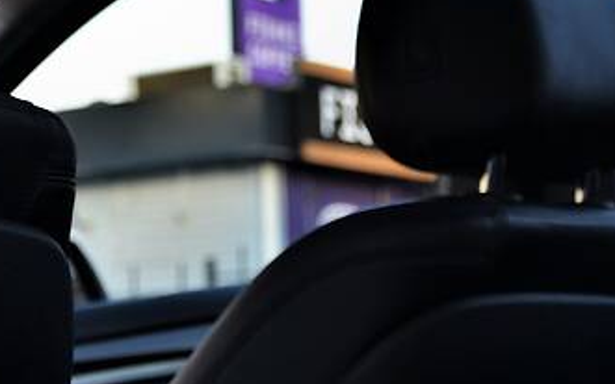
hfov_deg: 14.7
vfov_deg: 9.2
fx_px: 2347
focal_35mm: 140
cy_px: -93
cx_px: 4
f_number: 4.5
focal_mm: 38
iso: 200
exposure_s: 1/160
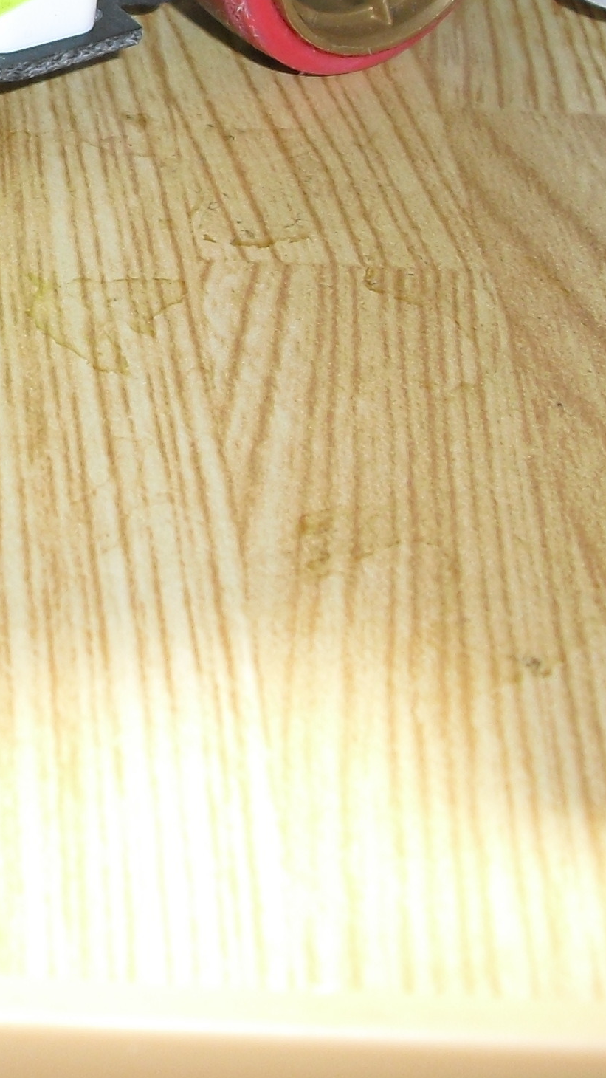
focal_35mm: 98
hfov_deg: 11.8
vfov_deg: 21.2
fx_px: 2800
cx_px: -323
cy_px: 76
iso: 100
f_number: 3.1
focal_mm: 6.3
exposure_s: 1/125
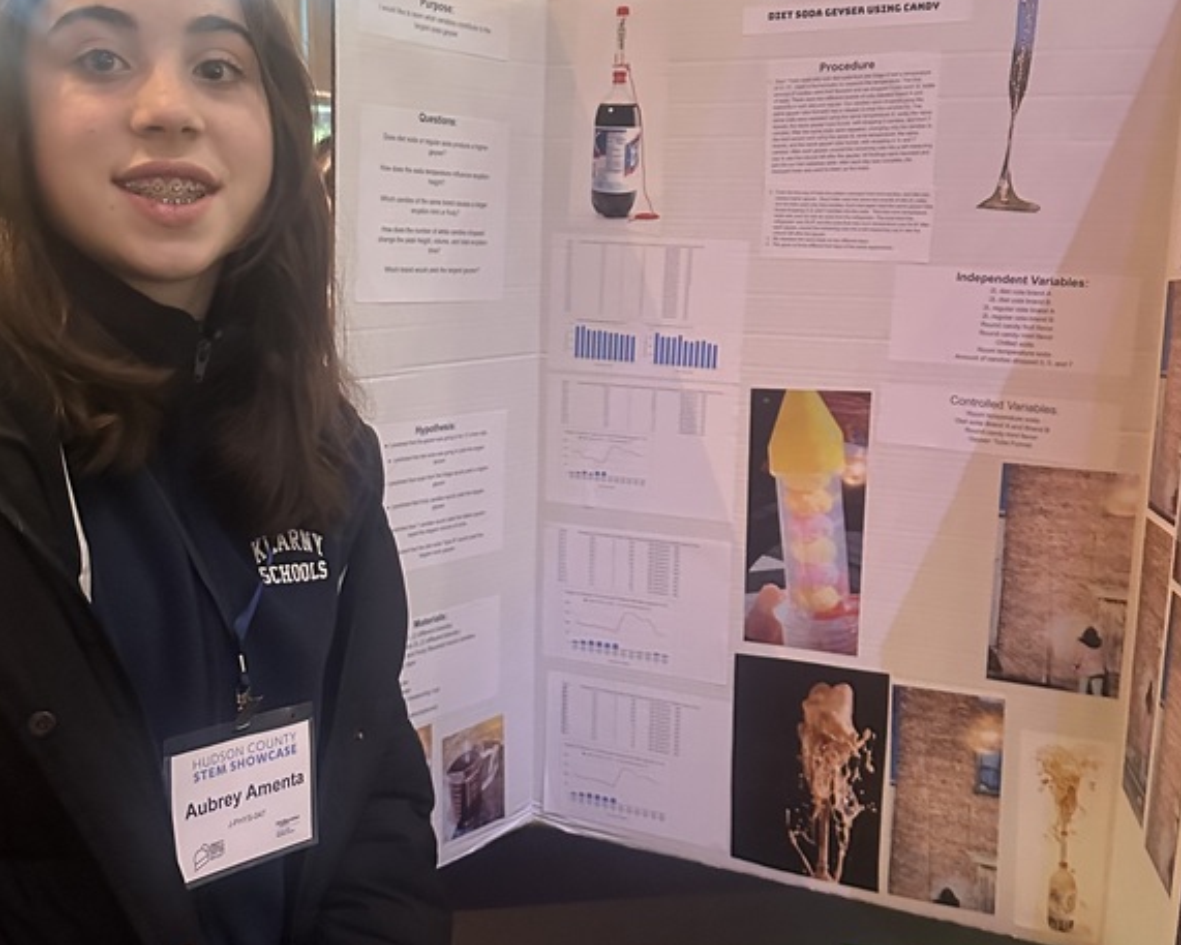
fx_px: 1468
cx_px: 527
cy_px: 463
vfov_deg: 35.7
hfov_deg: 43.8
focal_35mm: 42
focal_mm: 6.86
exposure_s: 1/40
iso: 1000
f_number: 1.78
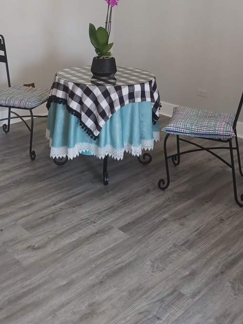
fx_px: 402
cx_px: 102
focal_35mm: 43
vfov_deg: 42.5
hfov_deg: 33.5
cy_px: 82
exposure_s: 1/60.2
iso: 200
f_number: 1.8
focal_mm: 4
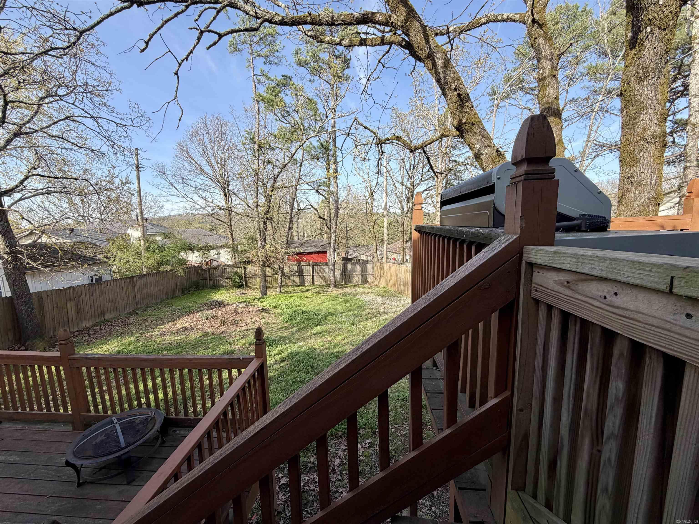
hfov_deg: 102.1
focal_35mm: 14
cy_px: 262
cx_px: 350
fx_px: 283
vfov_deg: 85.7
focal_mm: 2.22
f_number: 2.2
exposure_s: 1/549
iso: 40
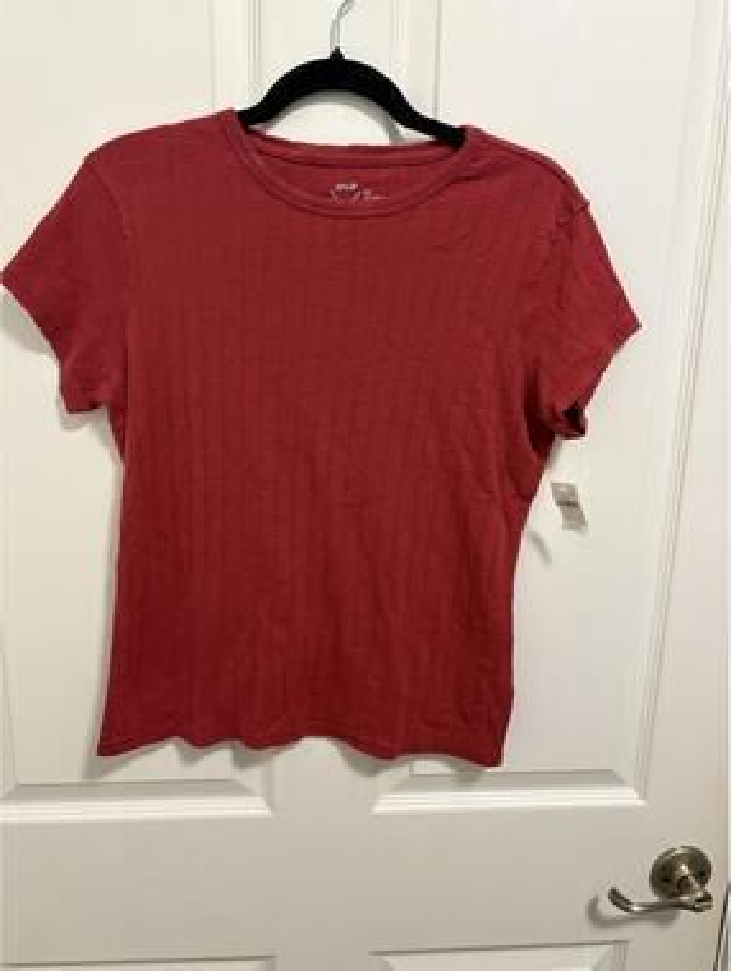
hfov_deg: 53.2
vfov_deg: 67.2
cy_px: 486
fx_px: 730
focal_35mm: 26
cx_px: 366
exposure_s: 1/60
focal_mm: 5.96
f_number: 1.6
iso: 320
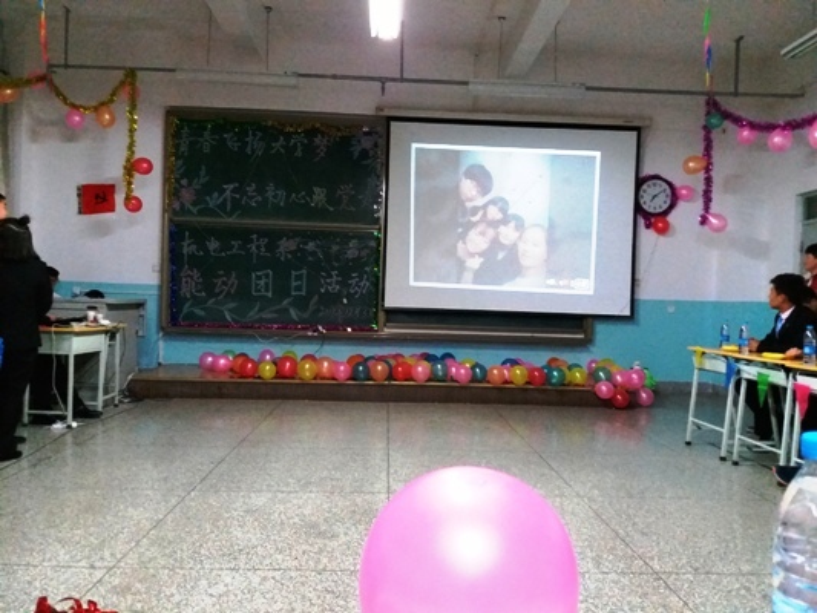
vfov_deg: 51.4
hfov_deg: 65.3
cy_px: 306
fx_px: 637
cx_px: 408
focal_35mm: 27
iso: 400
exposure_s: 1/17
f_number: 1.9
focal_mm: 3.7
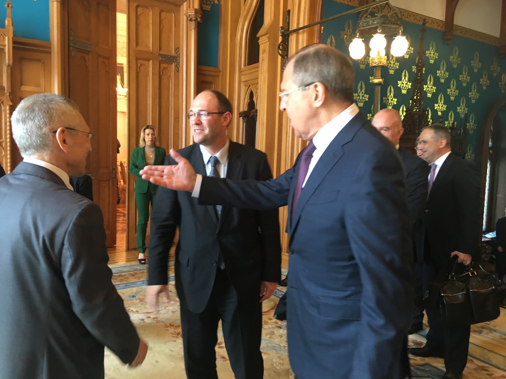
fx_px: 424
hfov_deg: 61.7
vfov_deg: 48.2
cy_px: 190
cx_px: 253
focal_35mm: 29
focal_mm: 4.15
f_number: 2.2
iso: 80
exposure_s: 1/17
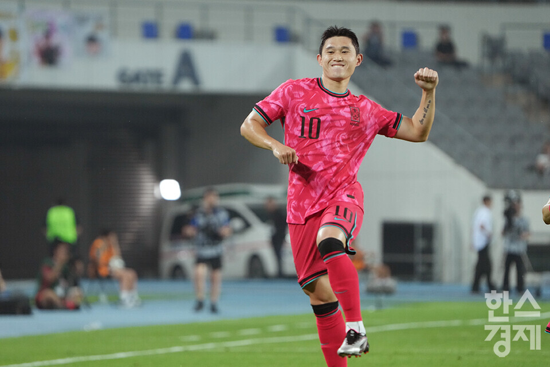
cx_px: 275
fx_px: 6737
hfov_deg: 4.7
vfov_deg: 3.1
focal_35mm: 441
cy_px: 184
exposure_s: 1/500
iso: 3200
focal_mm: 441
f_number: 6.3
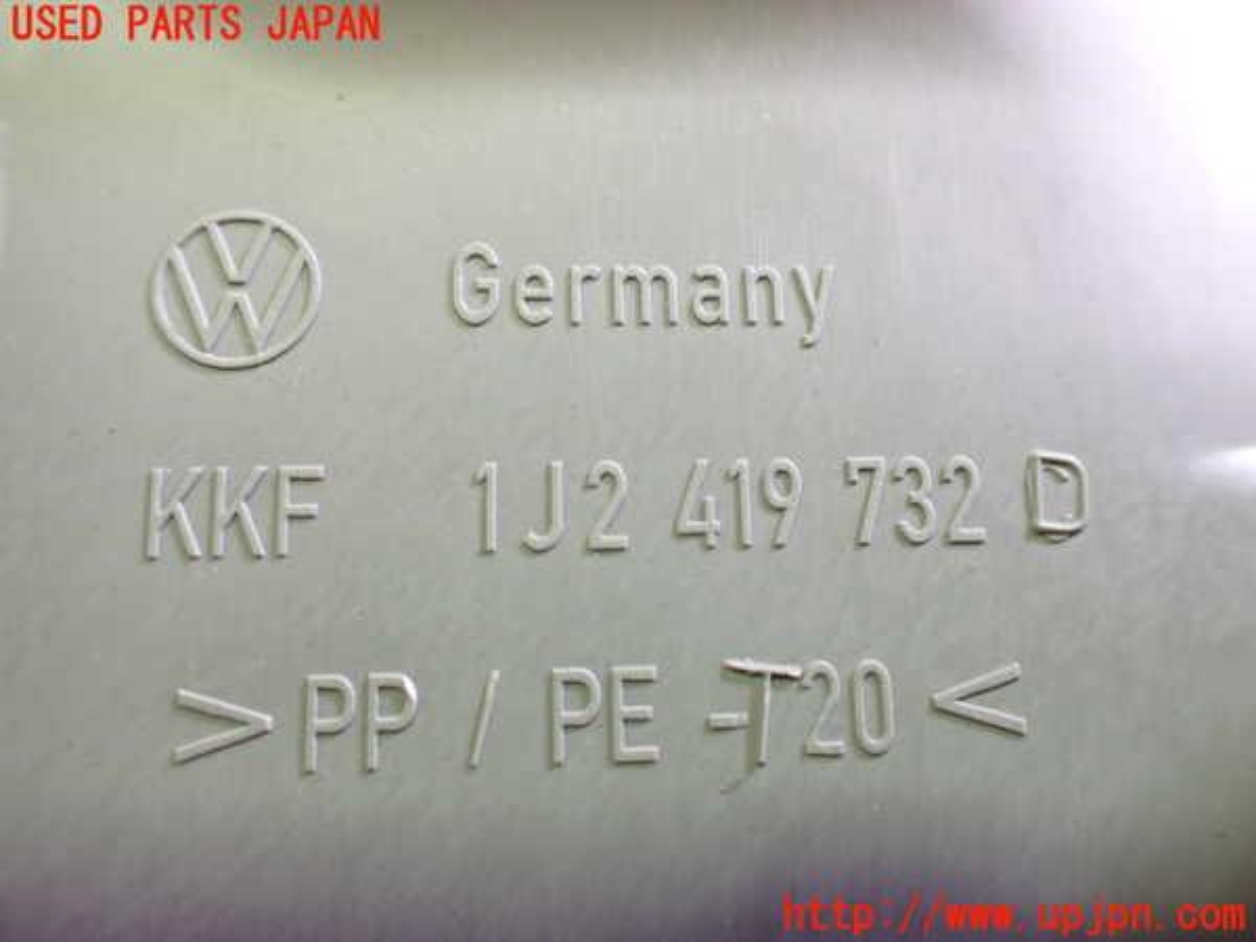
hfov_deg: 60.0
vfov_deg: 46.8
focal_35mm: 30
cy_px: 471
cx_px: 628
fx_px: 1089
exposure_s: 1/50
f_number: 2.3
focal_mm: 5.4
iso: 800
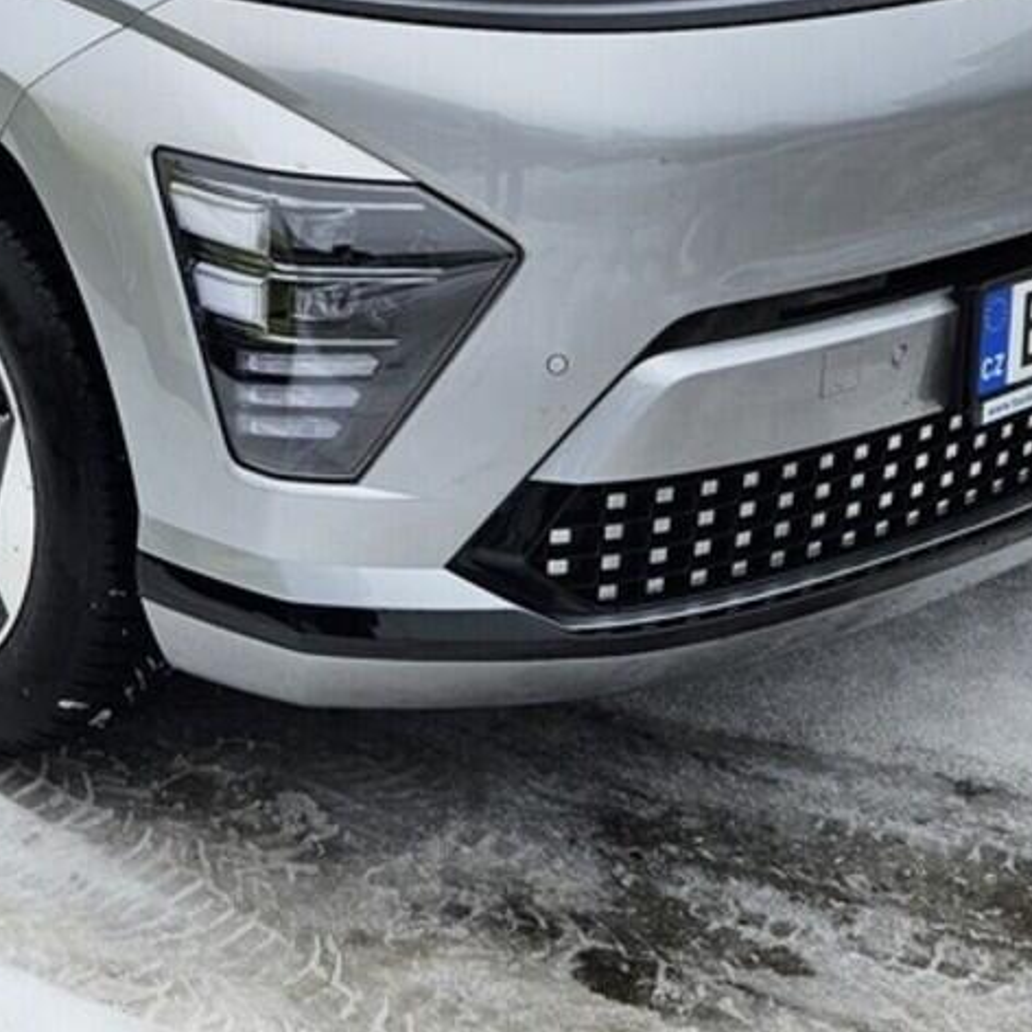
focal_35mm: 62
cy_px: 81
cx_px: 175
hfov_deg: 27.1
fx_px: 2091
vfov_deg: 26.7
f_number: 1.8
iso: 25
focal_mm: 5.4
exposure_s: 1/400
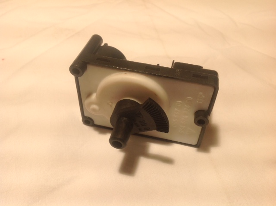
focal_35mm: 35
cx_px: 138
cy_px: 103
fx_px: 279
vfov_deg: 40.6
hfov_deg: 52.7
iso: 50
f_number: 2.4
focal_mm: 4.28
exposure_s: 1/174
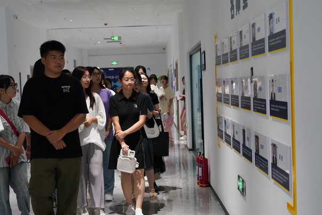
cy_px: 117
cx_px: 131
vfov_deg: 21.9
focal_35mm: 62
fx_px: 555
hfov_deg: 32.3
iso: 3200
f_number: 4
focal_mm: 50
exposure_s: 1/160
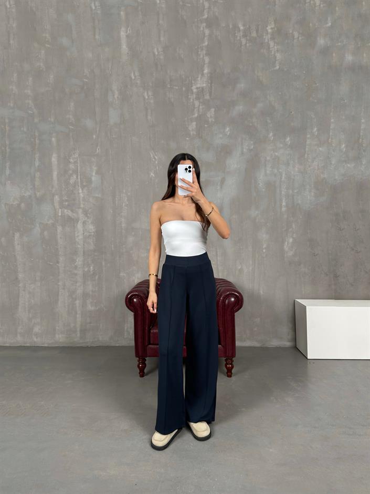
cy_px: 247
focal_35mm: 24
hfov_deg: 56.8
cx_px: 185
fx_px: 342
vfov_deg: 71.6
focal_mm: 6.76
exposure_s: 1/121
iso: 160
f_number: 1.78
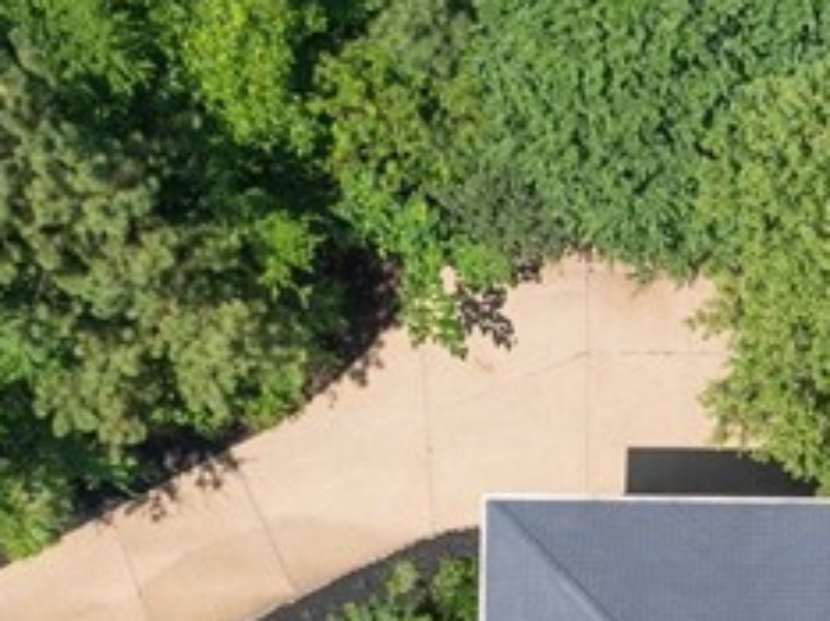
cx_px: 889
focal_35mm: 105
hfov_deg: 18.1
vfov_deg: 13.4
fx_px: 2515
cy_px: 885
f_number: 2.8
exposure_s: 1/2000
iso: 100
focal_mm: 12.29
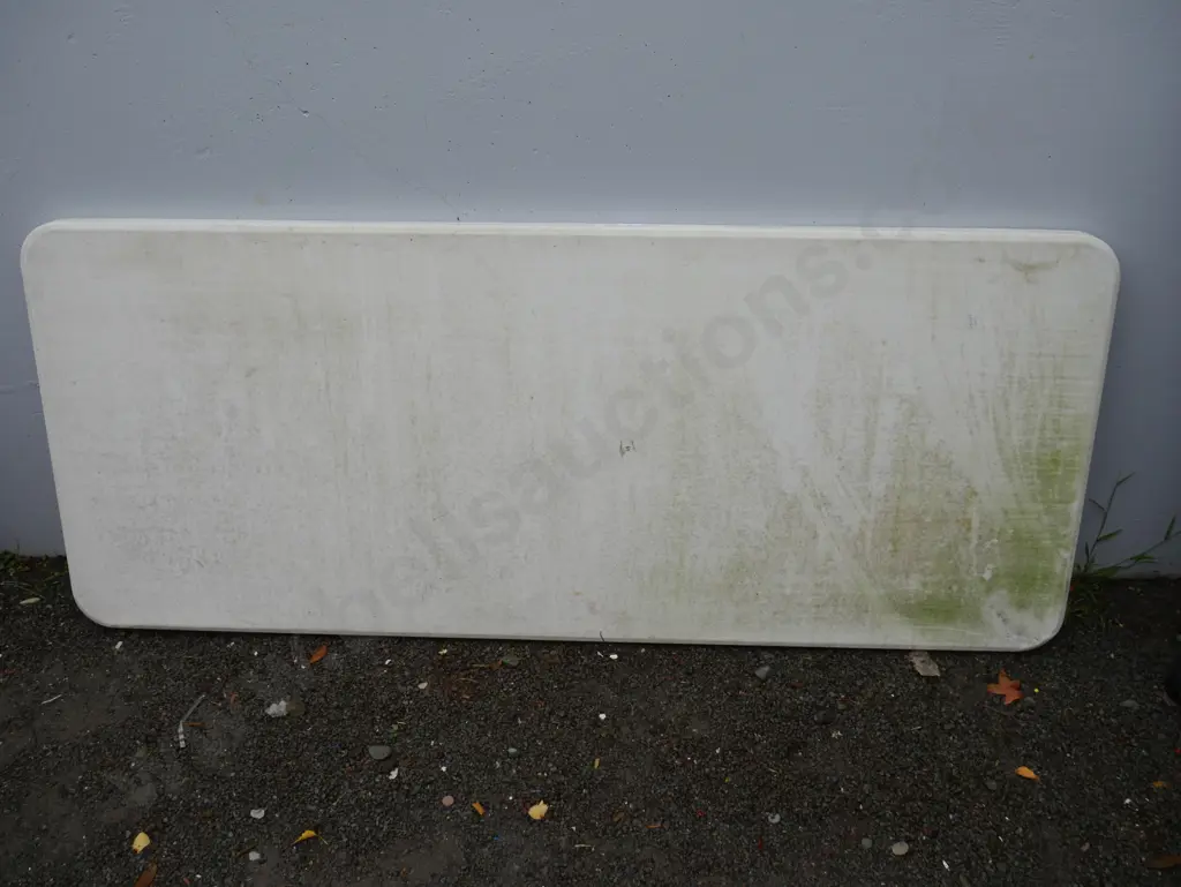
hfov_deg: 59.9
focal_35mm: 30
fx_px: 1024
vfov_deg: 46.8
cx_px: 590
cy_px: 444
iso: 200
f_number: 4.5
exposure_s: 1/160
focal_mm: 15
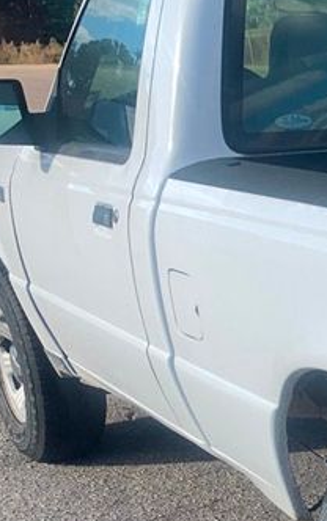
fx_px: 1210
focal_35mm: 85
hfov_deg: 12.8
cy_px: 444
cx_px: 715
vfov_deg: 23.8
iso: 25
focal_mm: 4.25
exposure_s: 1/1205
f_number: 1.8
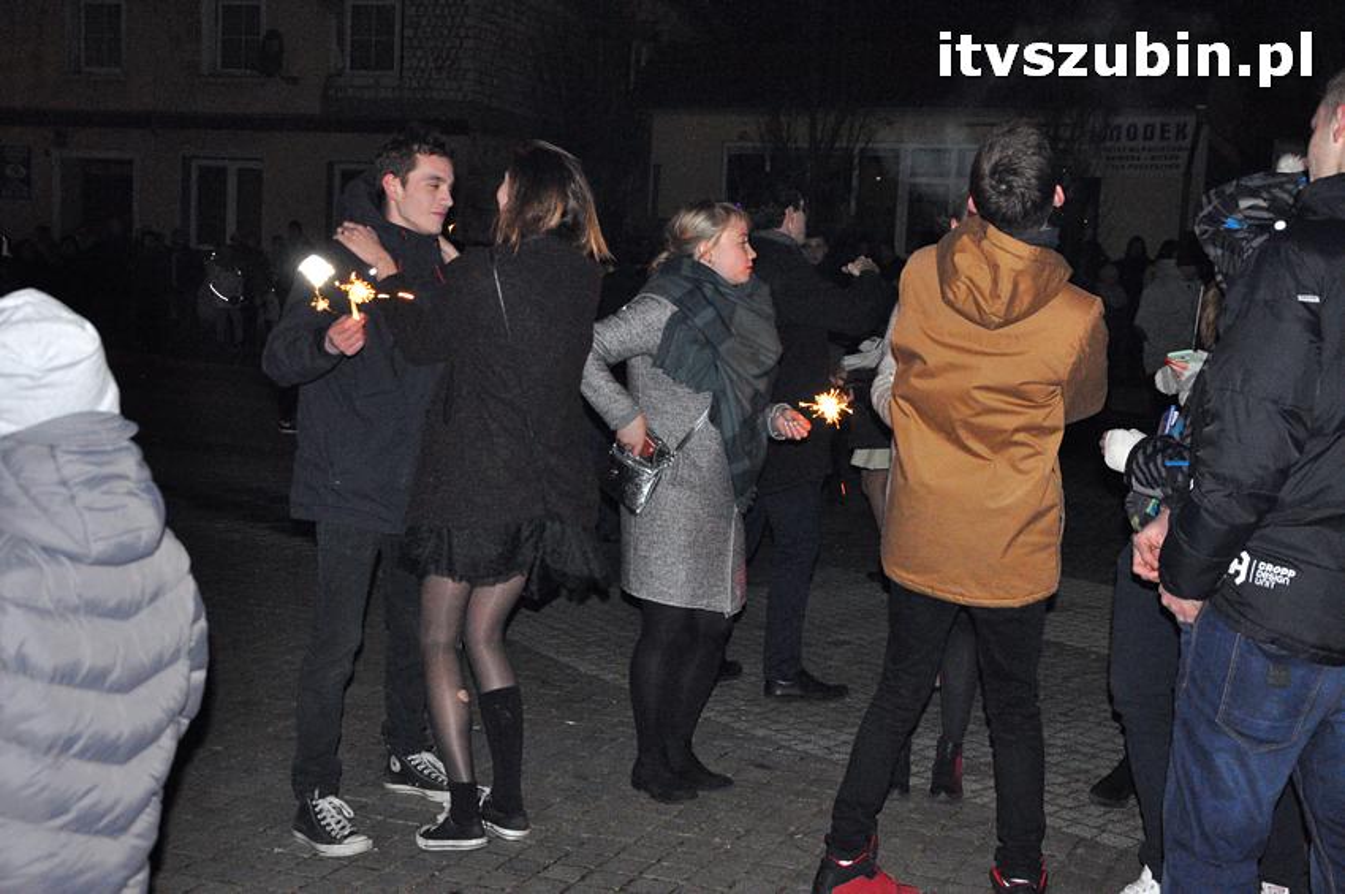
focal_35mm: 48
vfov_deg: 28.0
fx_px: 1792
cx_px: 672
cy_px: 447
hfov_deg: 41.1
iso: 3200
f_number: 5.6
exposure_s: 1/60
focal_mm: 32
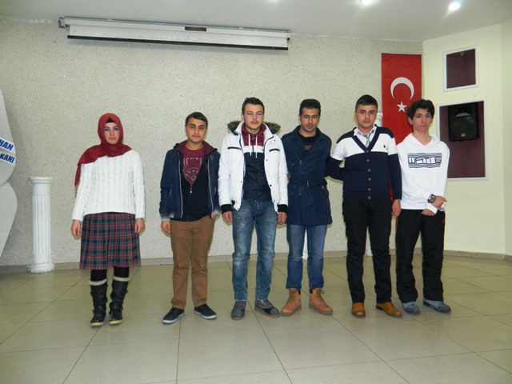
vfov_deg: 54.9
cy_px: 192
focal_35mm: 25
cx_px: 256
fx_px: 370
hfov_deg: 69.4
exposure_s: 1/30
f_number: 3.1
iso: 220
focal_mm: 4.5
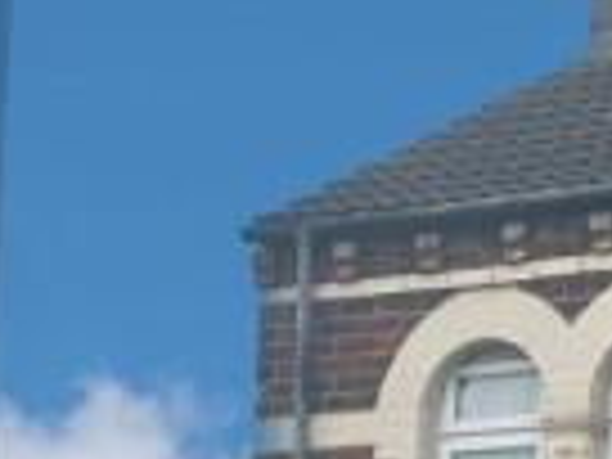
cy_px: 979
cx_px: 605
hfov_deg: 9.5
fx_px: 3642
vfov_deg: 6.9
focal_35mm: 206
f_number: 1.78
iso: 64
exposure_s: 1/668
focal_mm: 6.86
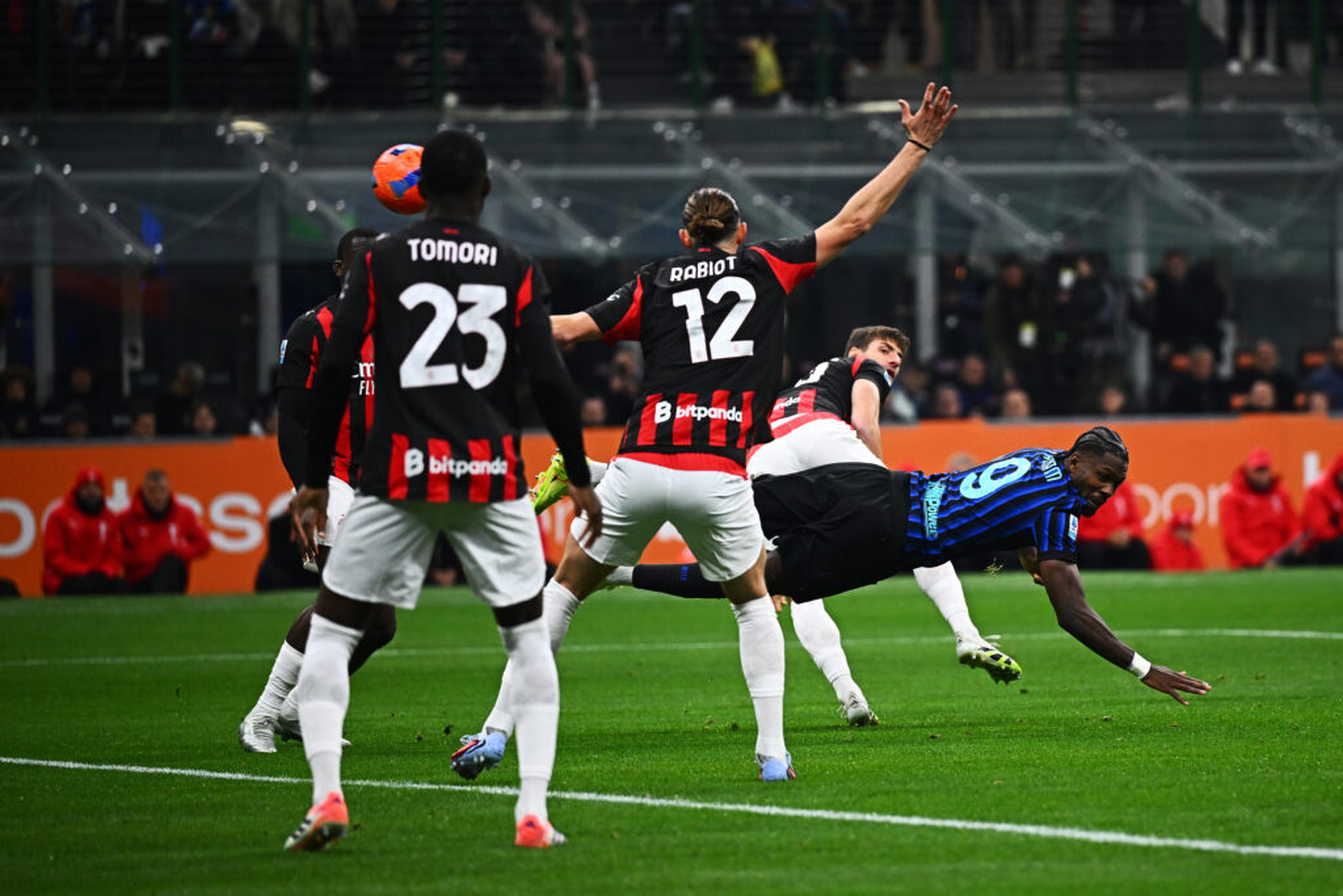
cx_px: 672
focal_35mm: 200
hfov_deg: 10.3
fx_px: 7462
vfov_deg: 6.9
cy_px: 448
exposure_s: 1/1600
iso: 1600
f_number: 2.8
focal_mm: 200
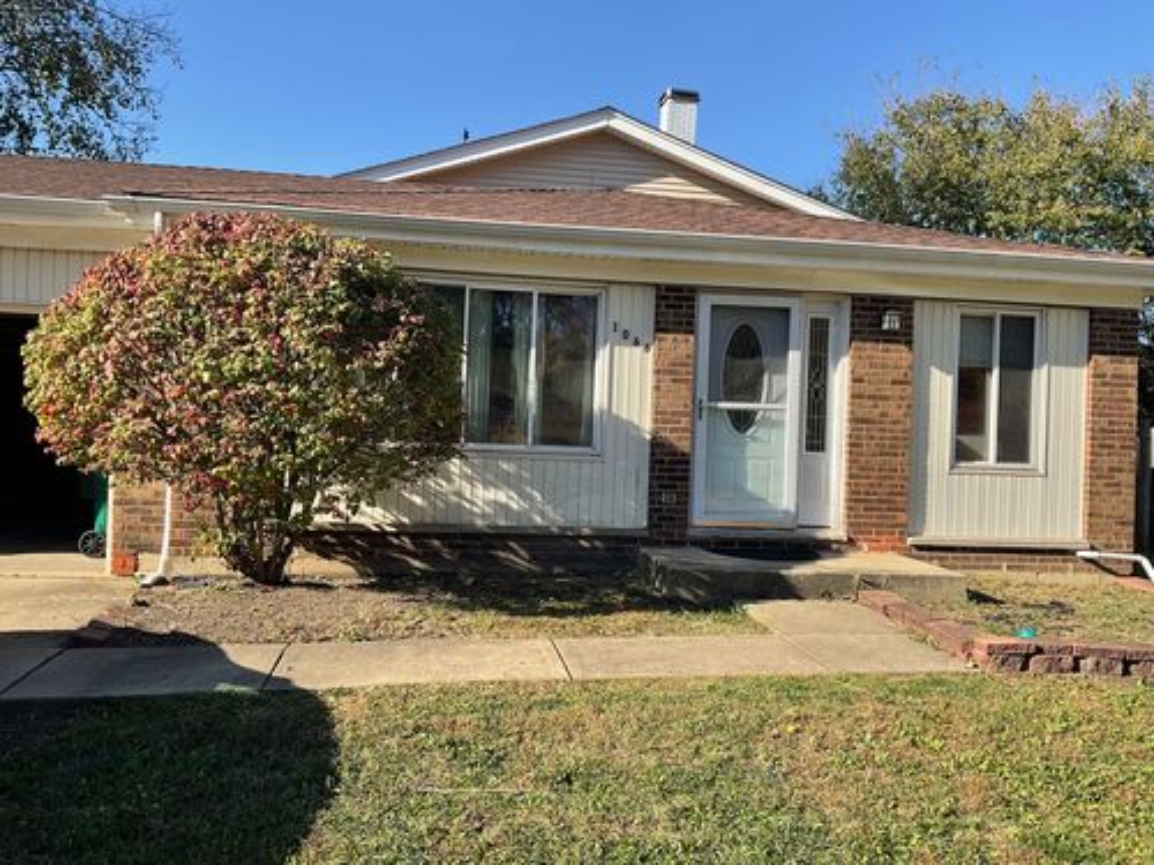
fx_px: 967
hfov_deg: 61.7
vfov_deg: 48.2
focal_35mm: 29
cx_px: 577
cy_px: 432
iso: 16
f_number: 1.8
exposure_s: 1/944
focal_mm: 3
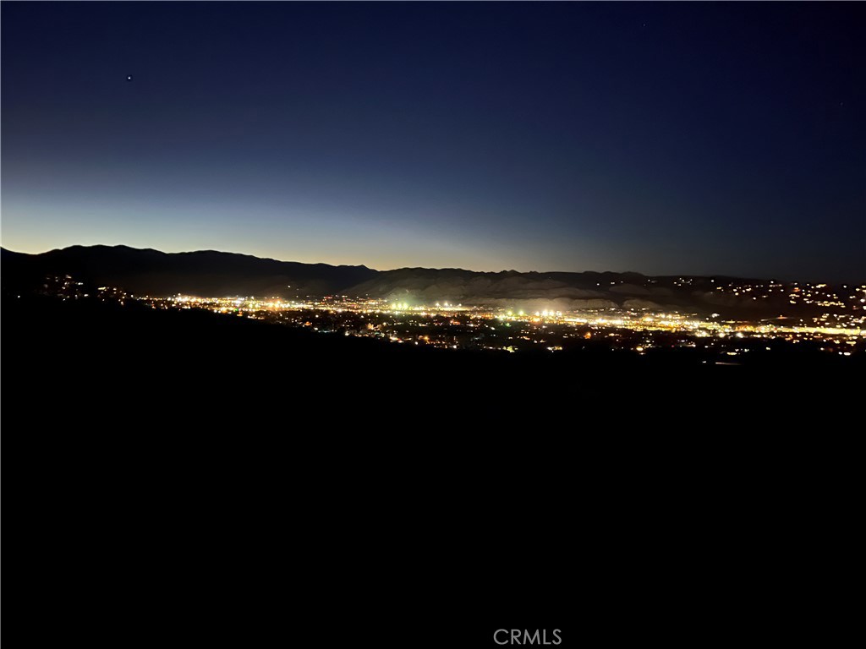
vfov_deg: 53.1
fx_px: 650
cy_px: 324
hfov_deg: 67.3
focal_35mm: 26
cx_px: 433
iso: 6400
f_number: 1.6
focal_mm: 5.1
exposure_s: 1/5
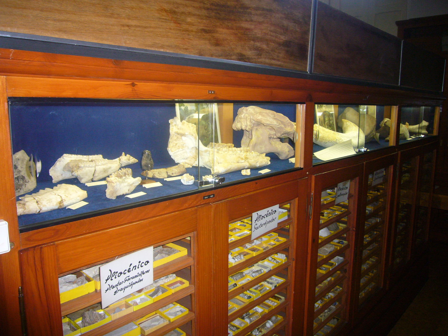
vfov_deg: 49.7
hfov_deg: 63.4
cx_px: 224
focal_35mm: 28
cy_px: 168
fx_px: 362
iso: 160
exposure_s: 1/30
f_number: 2.8
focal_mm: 4.6
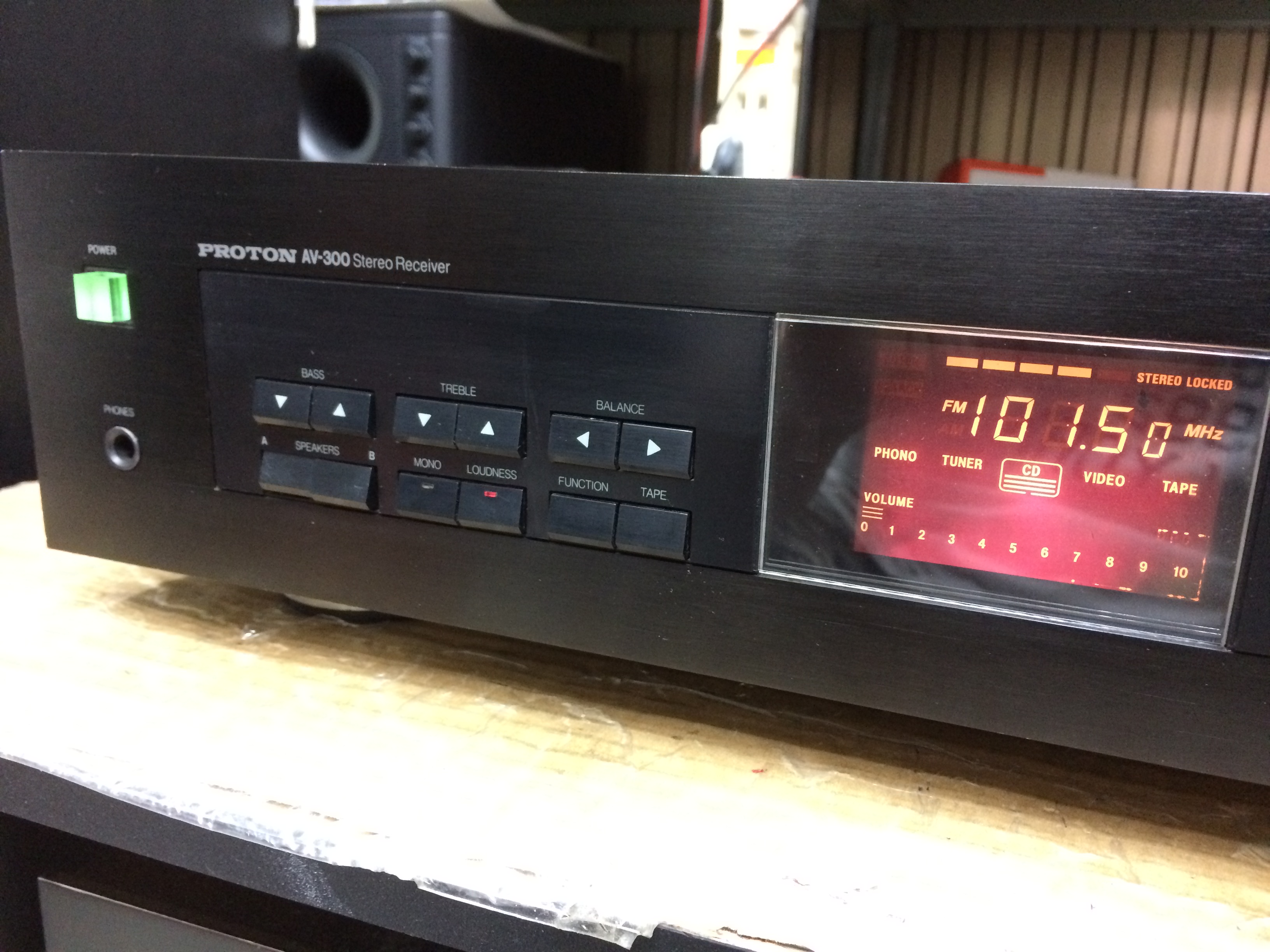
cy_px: 476
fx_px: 1064
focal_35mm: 29
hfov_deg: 61.7
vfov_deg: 48.2
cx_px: 635
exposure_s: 1/17
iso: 400
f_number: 2.2
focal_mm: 4.15
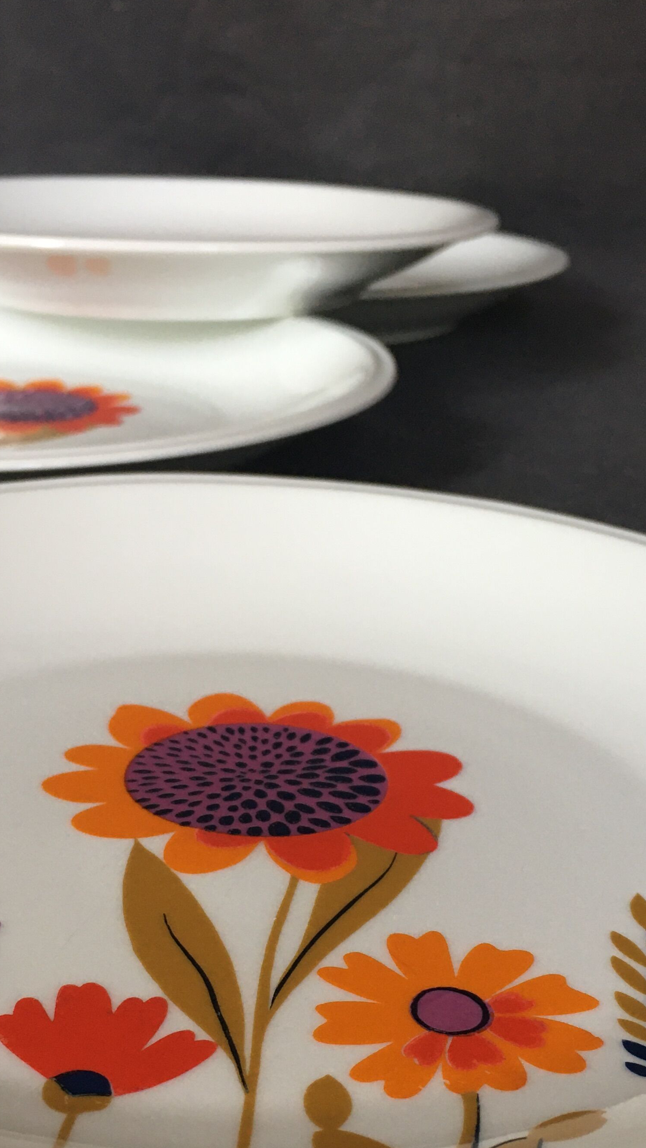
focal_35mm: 48
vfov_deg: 42.4
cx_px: 339
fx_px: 1462
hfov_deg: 24.9
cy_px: 742
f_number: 2.2
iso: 100
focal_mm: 4.15
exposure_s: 1/33
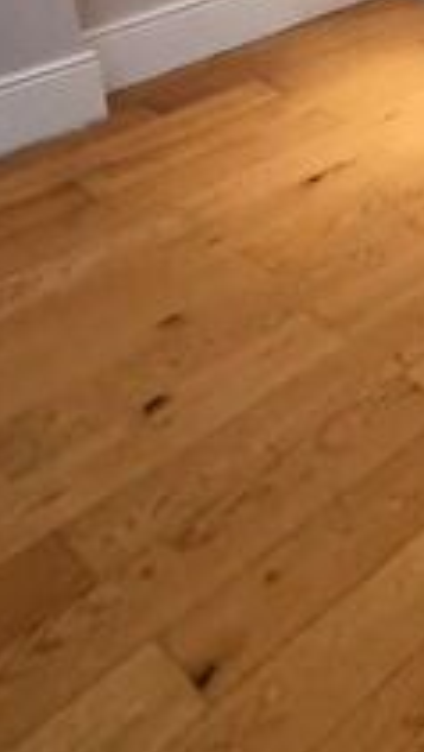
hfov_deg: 19.5
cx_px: 748
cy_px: -137
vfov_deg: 35.2
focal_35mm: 47
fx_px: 938
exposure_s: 1/33
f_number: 2.2
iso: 640
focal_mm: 2.2
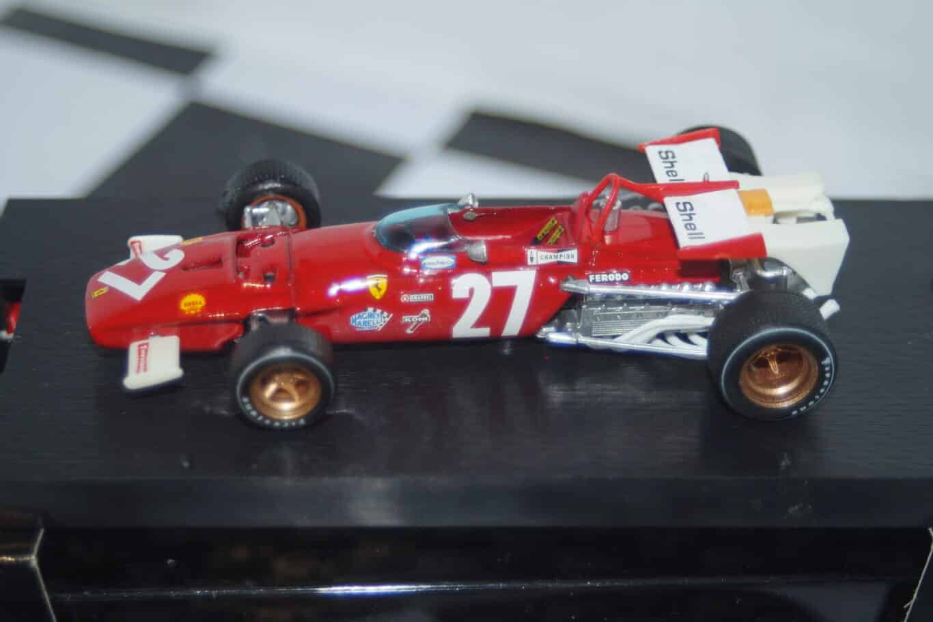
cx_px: 466
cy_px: 311
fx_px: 2333
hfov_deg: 22.6
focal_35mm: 90
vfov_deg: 15.2
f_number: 5.6
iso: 200
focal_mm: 60
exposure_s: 1/100
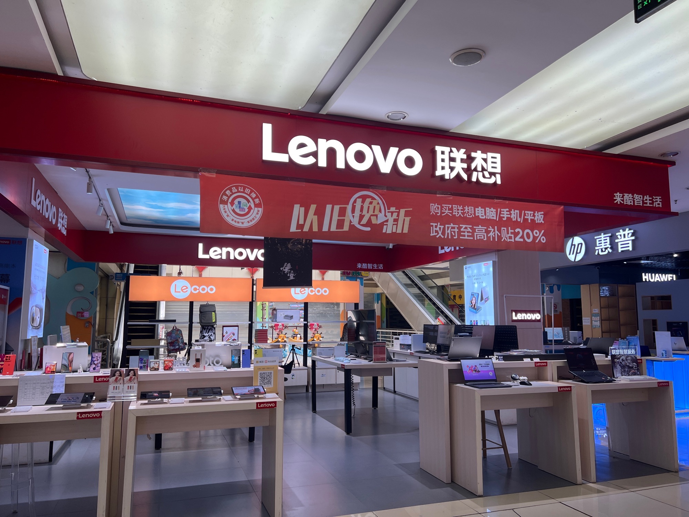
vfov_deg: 53.1
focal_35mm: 26
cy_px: 258
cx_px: 344
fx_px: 518
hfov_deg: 67.3
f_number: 1.5
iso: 40
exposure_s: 1/121
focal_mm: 5.7
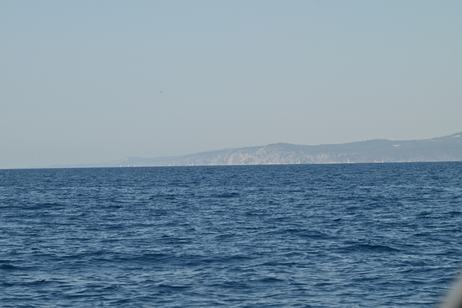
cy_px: 154
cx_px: 231
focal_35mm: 170
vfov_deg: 8.1
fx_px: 2182
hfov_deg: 12.1
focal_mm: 170
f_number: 16
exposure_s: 1/200
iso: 140
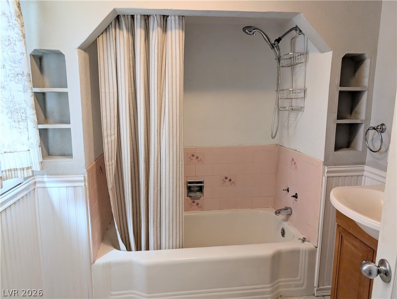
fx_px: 276
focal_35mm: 24
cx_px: 198
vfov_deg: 56.9
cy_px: 150
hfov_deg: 71.5
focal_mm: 6.9
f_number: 1.68
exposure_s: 1/27.9
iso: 21
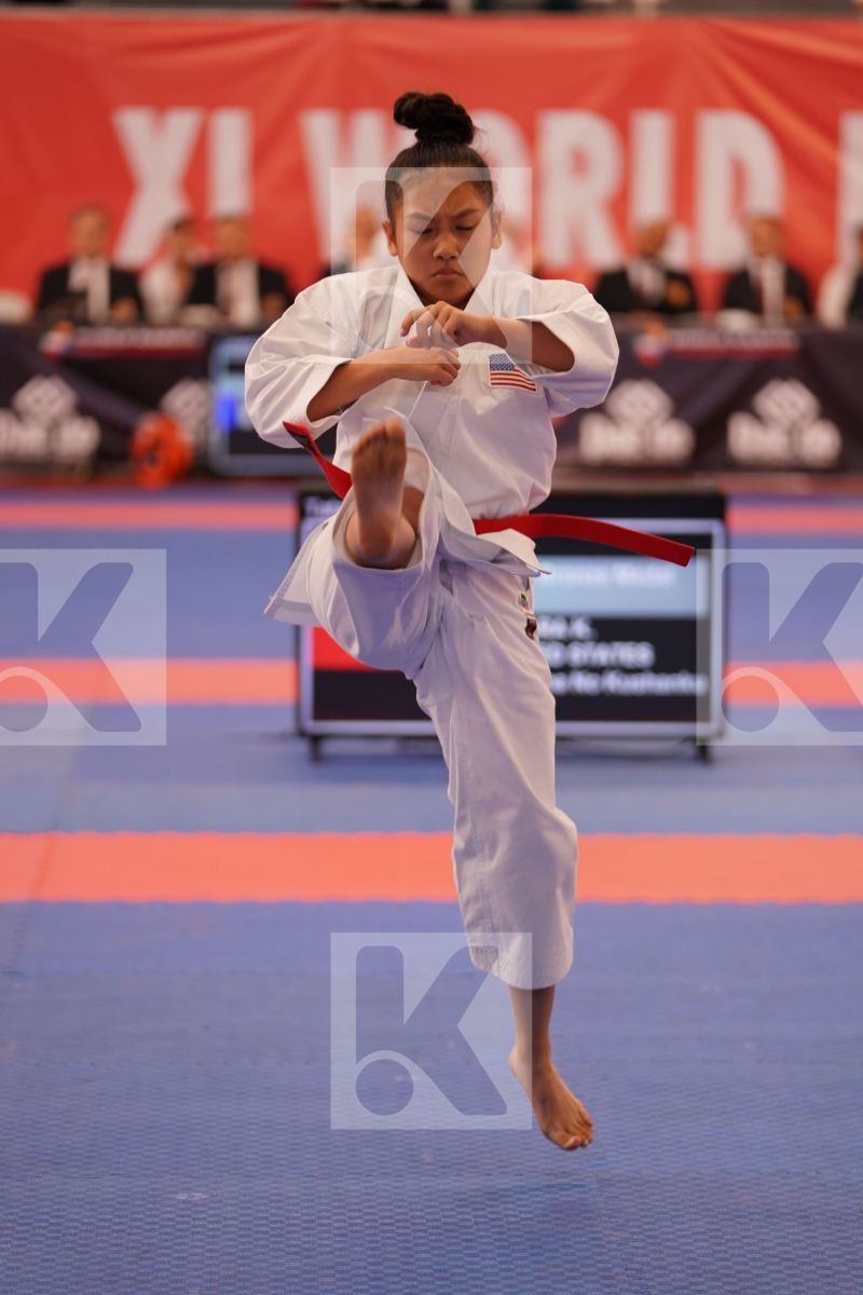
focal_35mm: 144
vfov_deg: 14.3
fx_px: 5178
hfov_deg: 9.5
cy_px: 648
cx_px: 432
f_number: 2.8
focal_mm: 144
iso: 800
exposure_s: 1/500
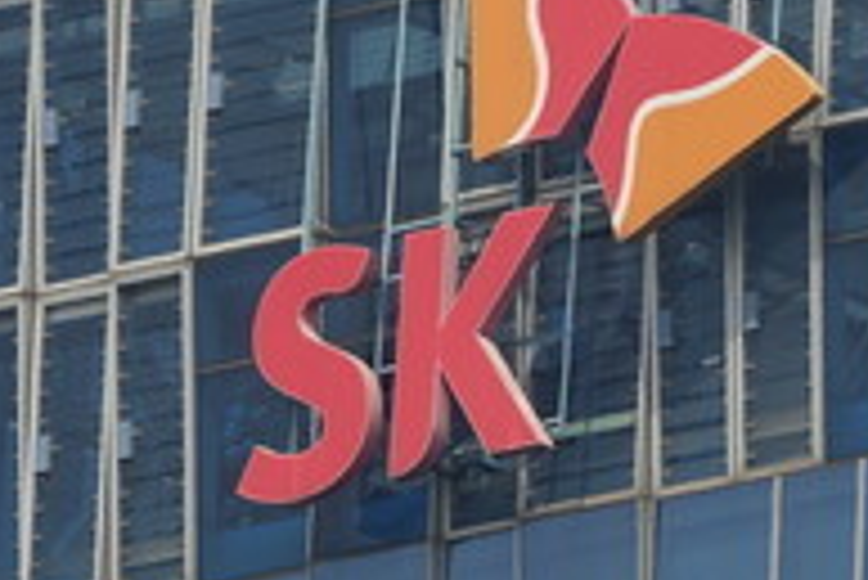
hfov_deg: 1.1
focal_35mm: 1867
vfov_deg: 0.7
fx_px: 45048
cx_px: 495
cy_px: 315
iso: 100
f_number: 4.5
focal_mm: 220
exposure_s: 1/1000
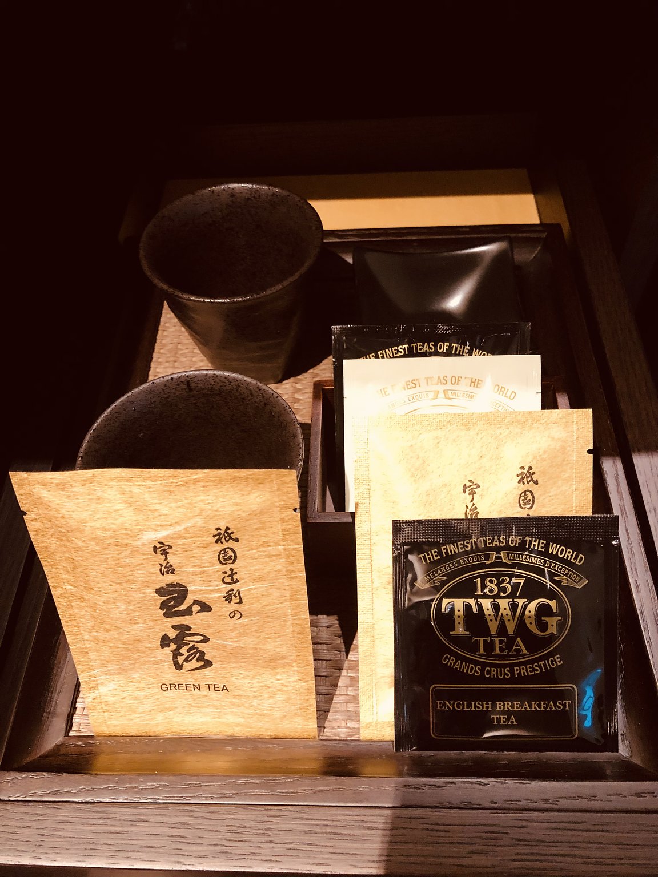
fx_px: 710
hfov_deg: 49.7
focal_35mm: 28
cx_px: 329
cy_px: 438
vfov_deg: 63.4
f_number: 1.8
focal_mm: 3.99
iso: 100
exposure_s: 1/9
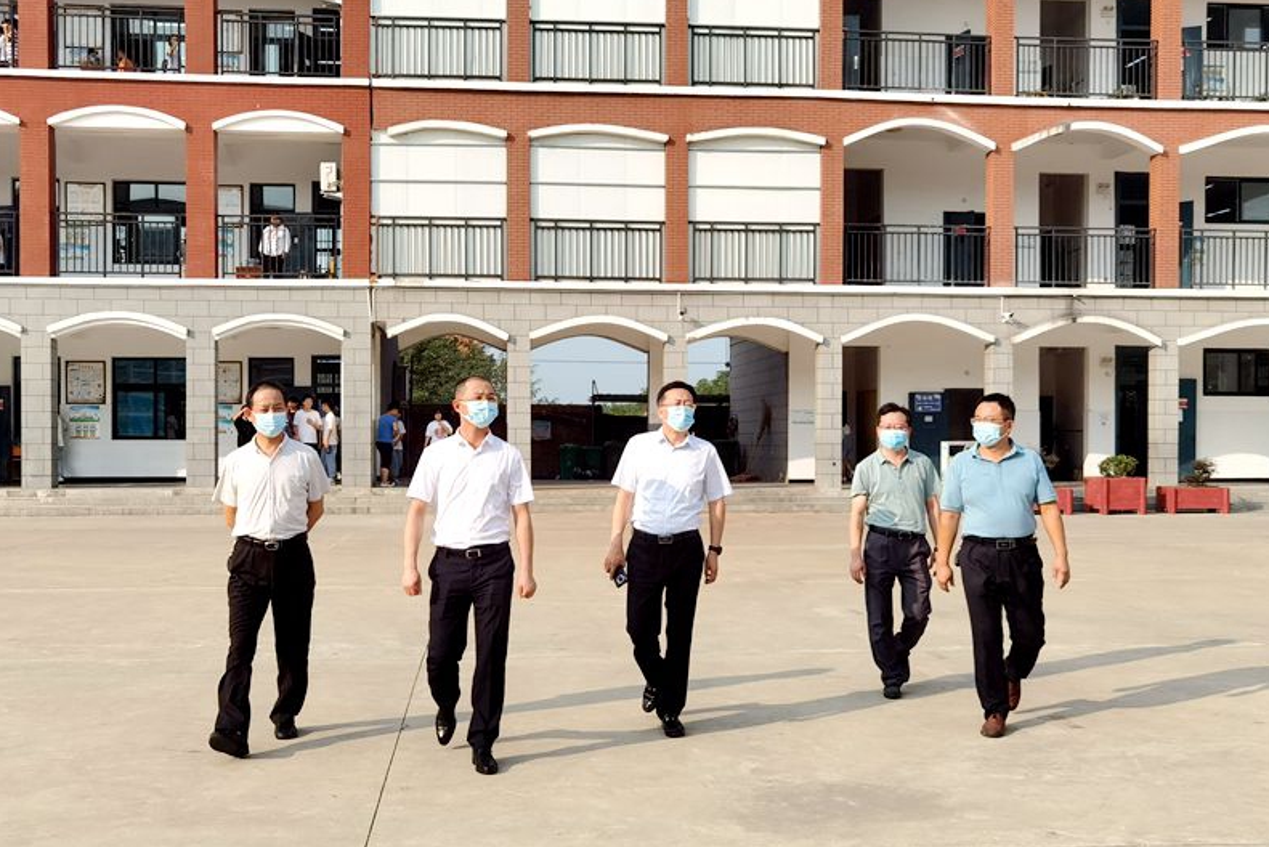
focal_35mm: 41
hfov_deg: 47.4
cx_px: 637
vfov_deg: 32.6
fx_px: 1446
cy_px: 460
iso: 50
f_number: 1.9
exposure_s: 1/3663
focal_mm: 6.71
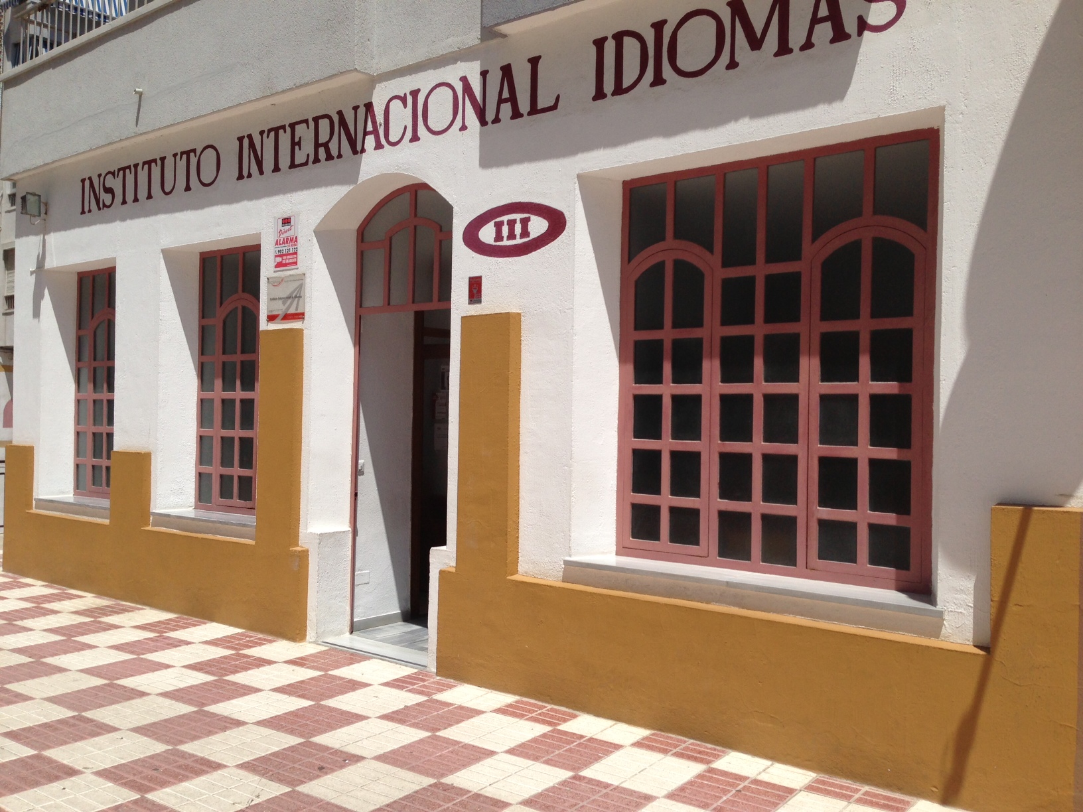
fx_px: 1032
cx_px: 542
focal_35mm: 33
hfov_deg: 55.4
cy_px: 406
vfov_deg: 42.9
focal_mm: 4.13
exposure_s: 1/2857
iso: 50
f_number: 2.4
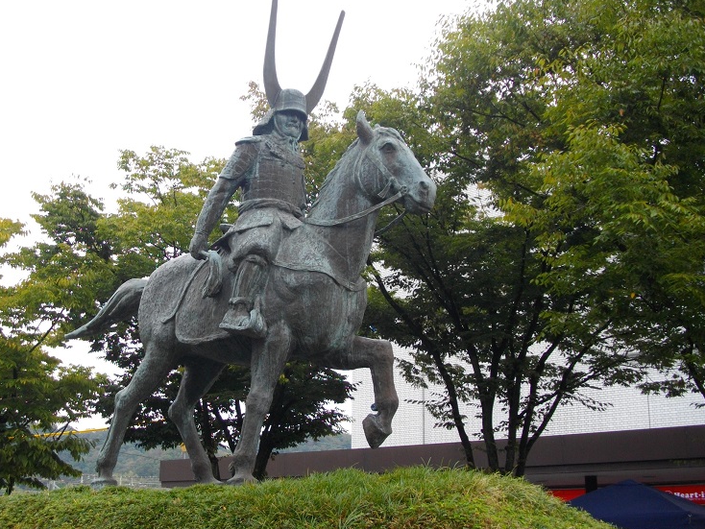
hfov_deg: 38.7
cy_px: 268
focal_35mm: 49
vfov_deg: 29.7
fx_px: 998
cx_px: 272
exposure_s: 1/250
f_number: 3.2
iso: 100
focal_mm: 7.1
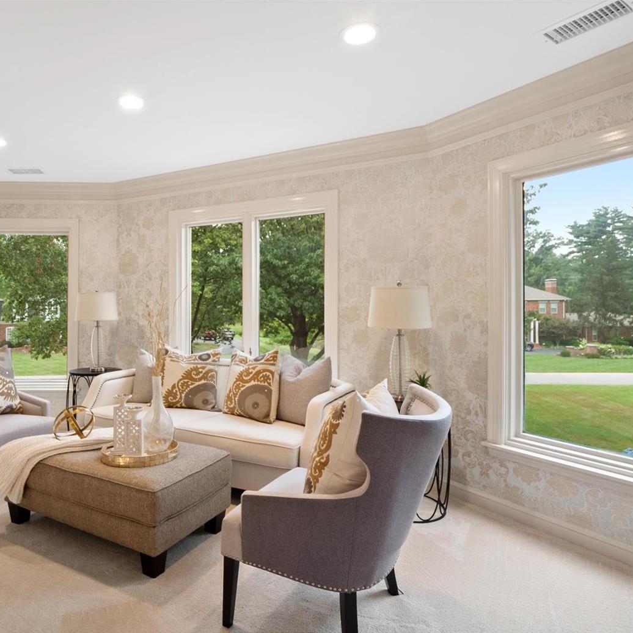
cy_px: 324
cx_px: 230
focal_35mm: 21
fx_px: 434
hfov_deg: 70.7
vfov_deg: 72.1
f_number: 8
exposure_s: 1/5
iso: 400
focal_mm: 8
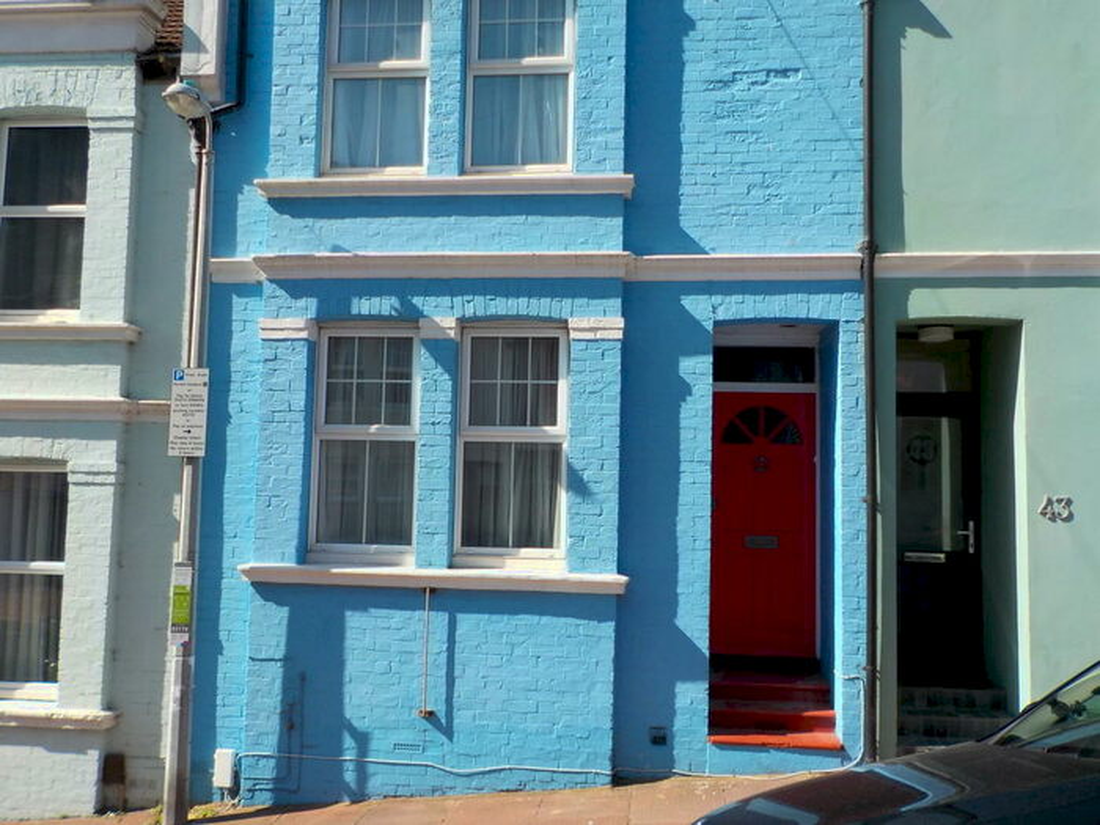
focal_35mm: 30
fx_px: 953
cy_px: 412
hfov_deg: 60.0
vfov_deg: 46.8
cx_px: 550
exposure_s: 1/800
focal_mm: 4.1
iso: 125
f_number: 3.3
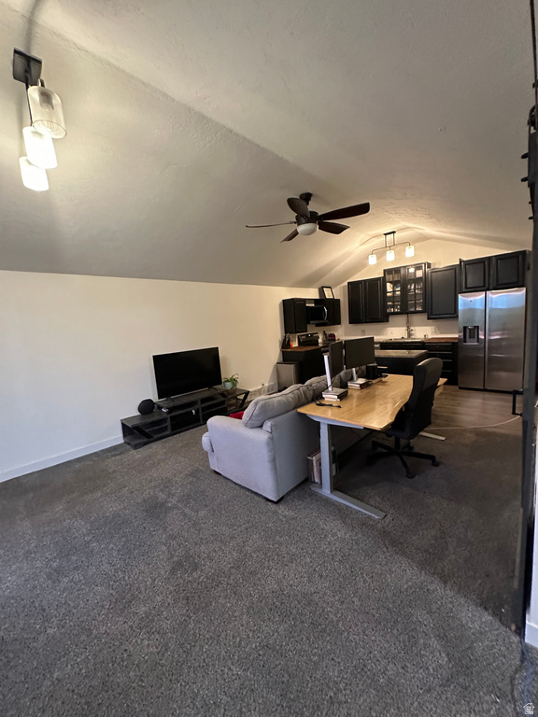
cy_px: 358
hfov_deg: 85.7
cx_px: 269
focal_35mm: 14
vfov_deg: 102.1
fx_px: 290
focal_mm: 2.22
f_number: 2.2
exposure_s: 1/60
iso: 640
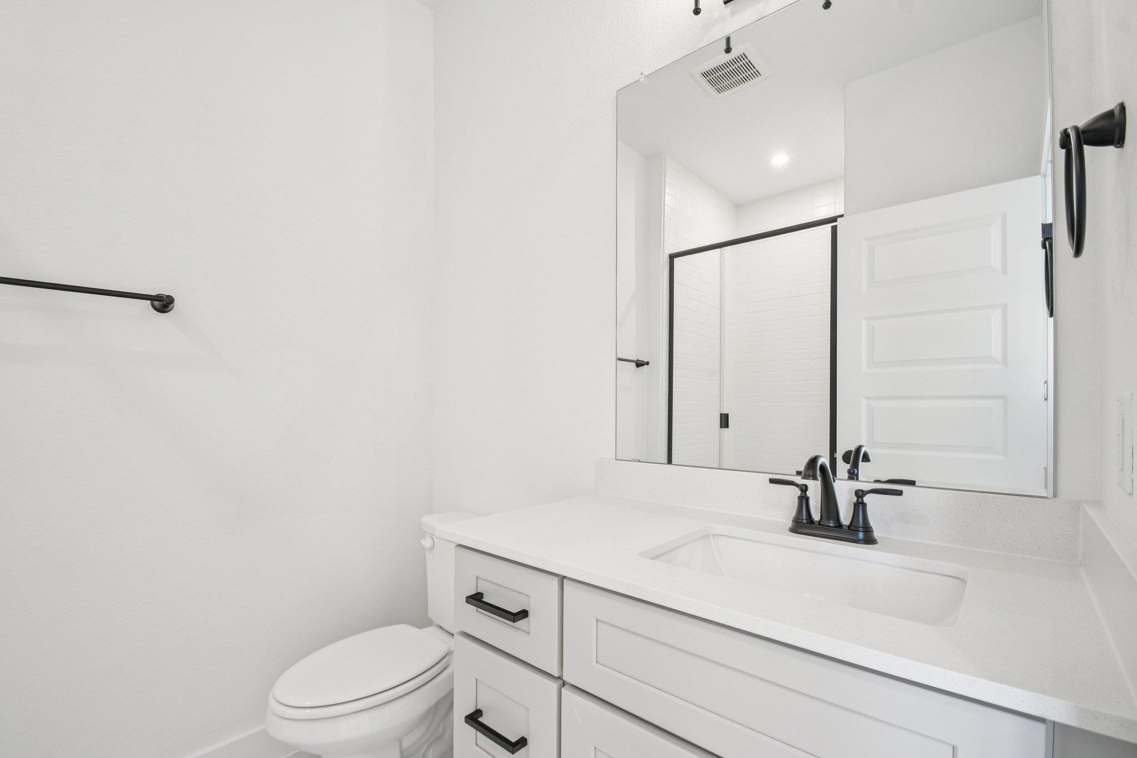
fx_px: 474
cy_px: 379
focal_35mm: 15
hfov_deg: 100.4
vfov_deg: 77.3
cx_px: 568
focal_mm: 10
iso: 400
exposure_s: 1/15
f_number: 8
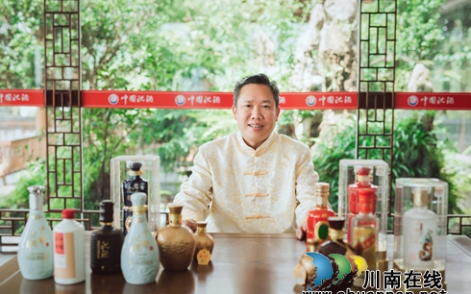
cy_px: 159
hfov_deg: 38.9
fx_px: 667
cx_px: 234
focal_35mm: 52
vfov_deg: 24.8
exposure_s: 1/320
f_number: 2
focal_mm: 50
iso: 200
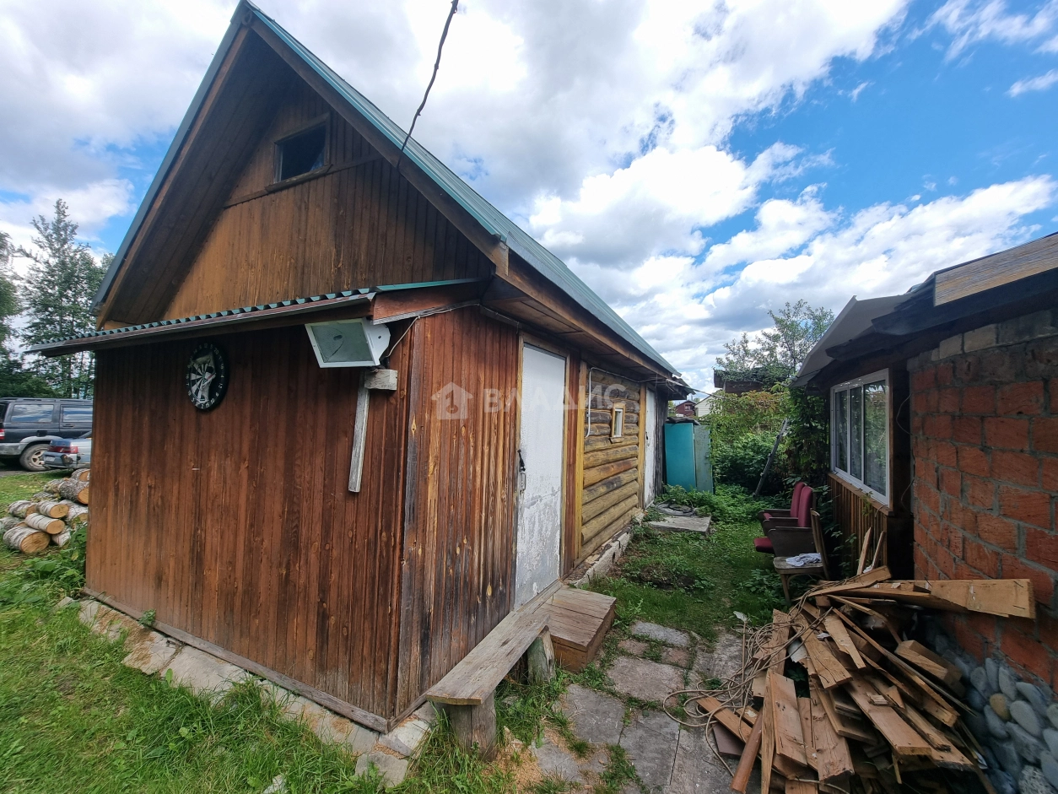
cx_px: 529
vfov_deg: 89.9
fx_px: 397
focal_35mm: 13
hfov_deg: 106.2
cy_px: 397
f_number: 2.2
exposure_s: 1/944
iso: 50
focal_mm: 2.2
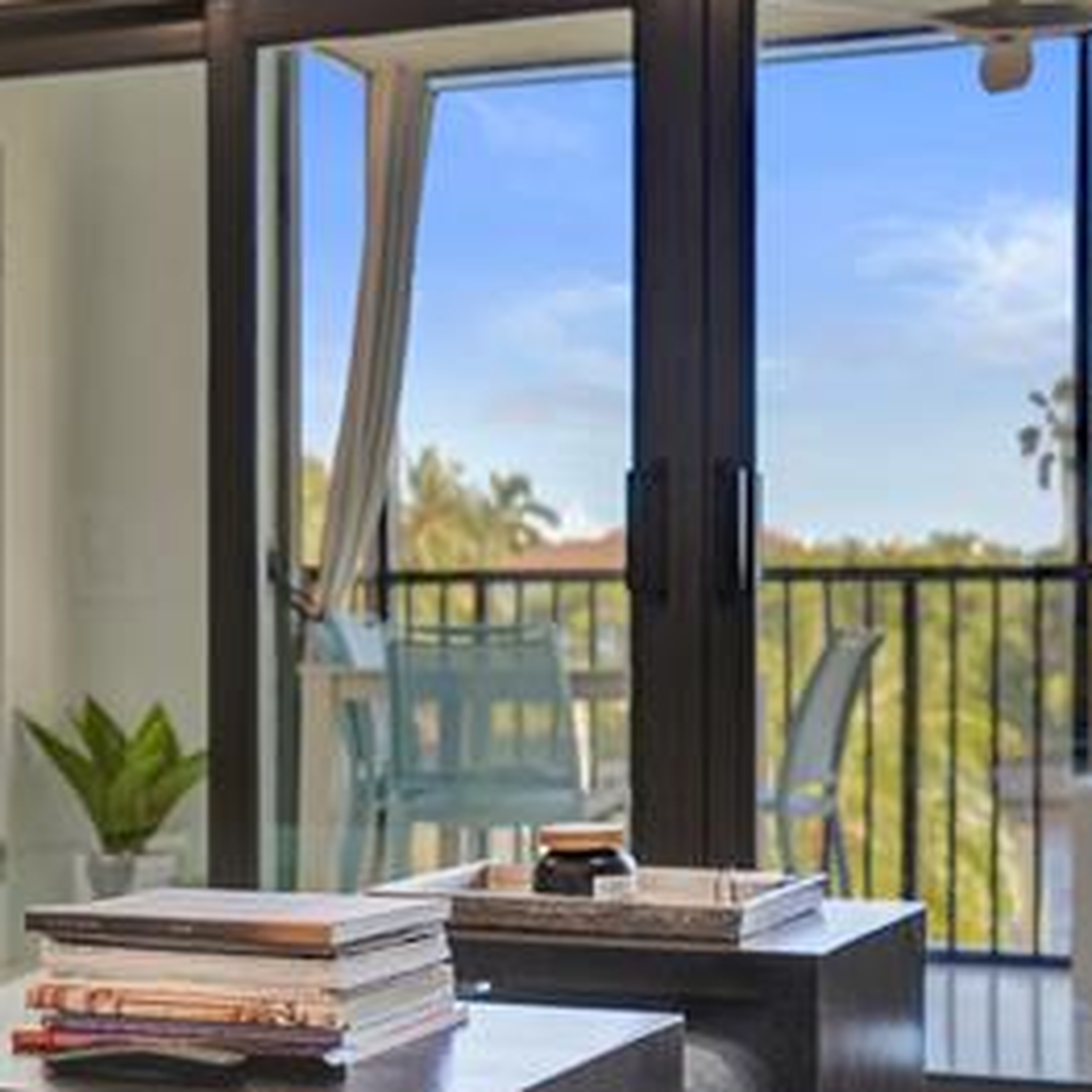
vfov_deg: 26.0
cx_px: 523
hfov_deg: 26.1
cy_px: 673
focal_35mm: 66
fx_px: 2356
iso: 800
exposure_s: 1/1600
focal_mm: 34
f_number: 2.8
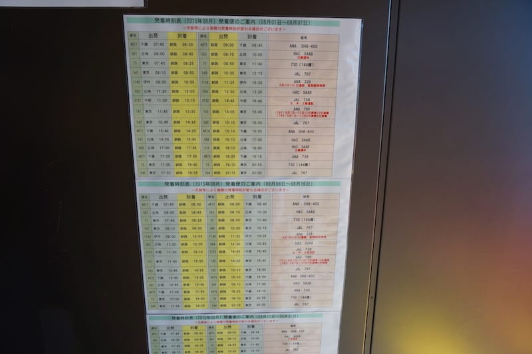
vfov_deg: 53.1
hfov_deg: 73.8
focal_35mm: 24
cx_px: 266
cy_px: 177
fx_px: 354
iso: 100
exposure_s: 1/80
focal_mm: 16
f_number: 4.5
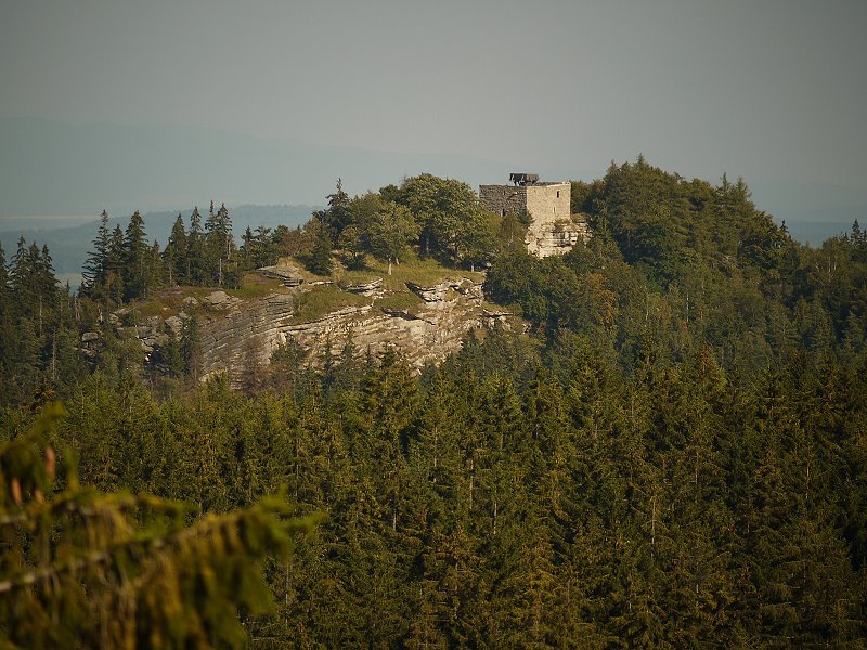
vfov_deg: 3.7
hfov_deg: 5.0
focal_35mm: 400
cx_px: 434
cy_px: 325
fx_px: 10018
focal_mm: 200
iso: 100
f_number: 6.3
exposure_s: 1/200
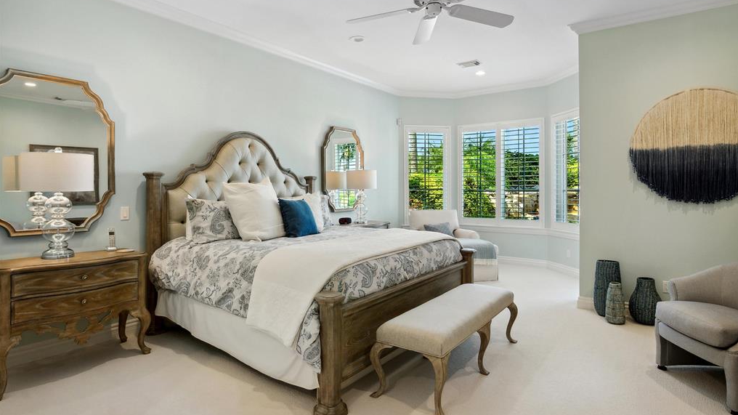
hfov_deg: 89.6
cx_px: 370
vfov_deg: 58.2
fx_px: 372
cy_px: 191
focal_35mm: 19
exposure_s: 1/13
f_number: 9
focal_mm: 12
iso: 200
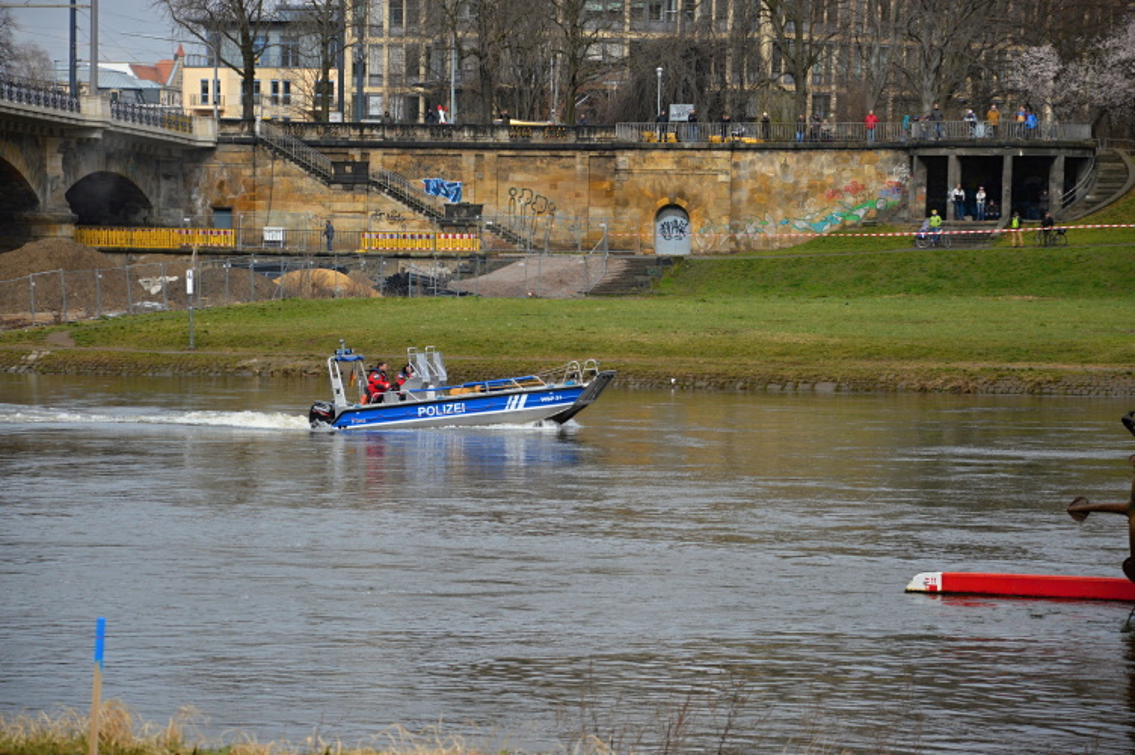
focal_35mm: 158
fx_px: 4961
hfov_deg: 13.1
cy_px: 378
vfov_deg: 8.7
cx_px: 568
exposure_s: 1/1000
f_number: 5.6
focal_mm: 105
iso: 400
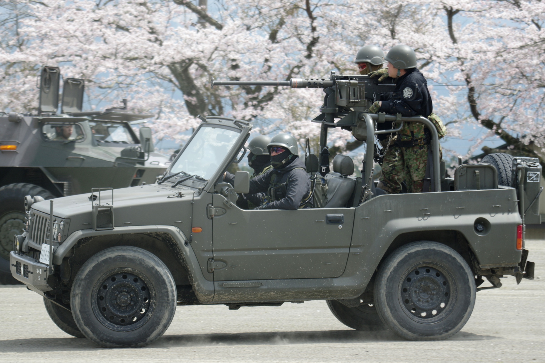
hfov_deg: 9.9
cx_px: 272
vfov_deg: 6.6
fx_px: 3131
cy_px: 182
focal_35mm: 207
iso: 200
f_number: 5.6
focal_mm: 138
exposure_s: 1/400
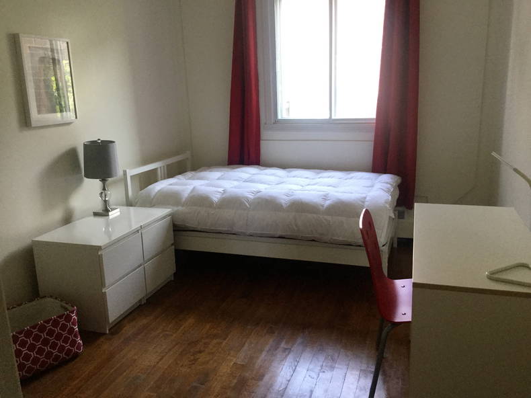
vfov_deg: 45.4
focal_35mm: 31
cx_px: 266
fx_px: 475
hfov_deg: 58.4
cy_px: 199
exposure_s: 1/30
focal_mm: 3.3
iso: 32
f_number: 2.4
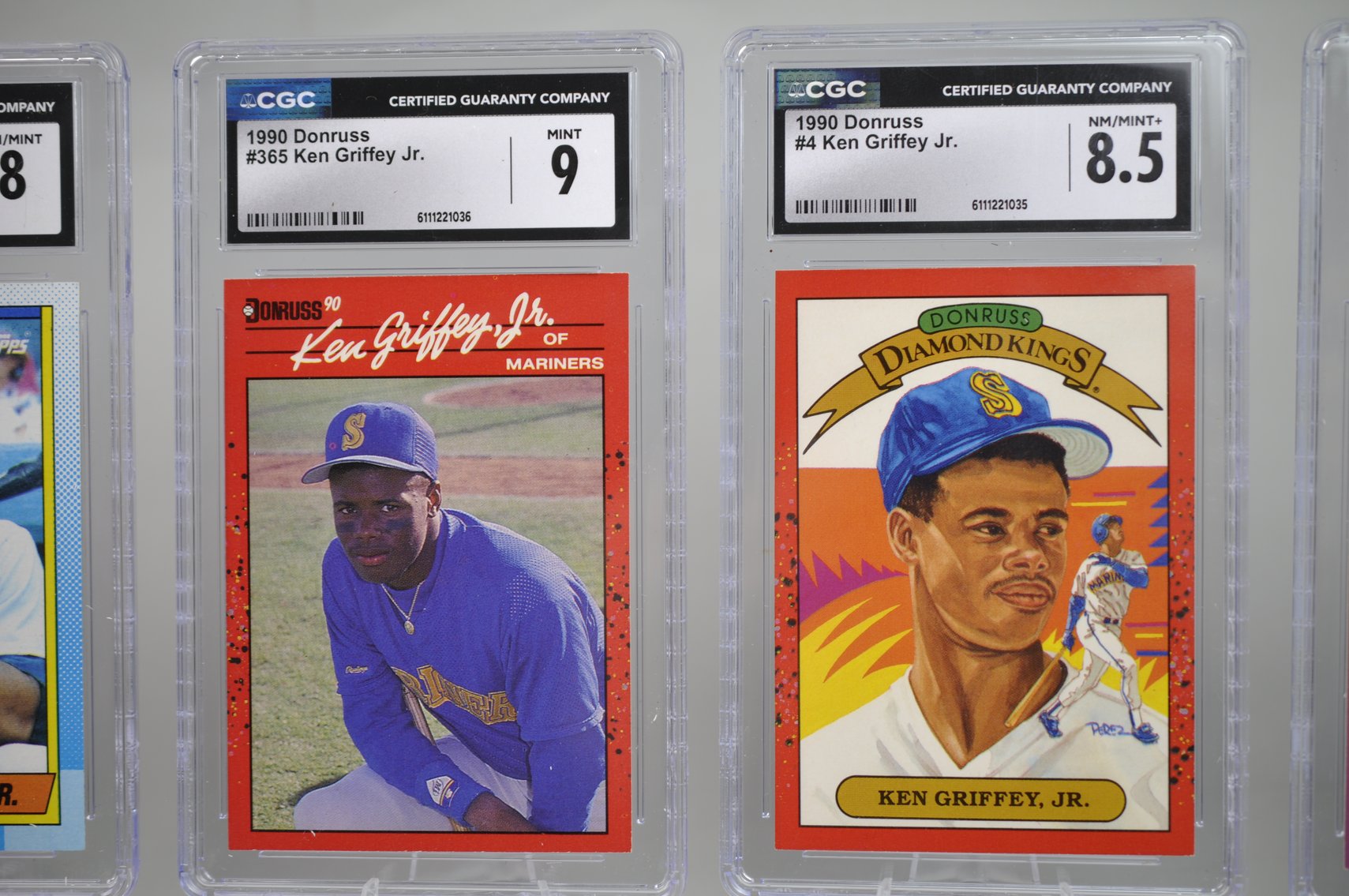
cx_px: 674
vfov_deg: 22.6
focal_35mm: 60
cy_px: 448
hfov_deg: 33.4
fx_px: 2246
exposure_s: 1/50
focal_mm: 40
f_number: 3.5
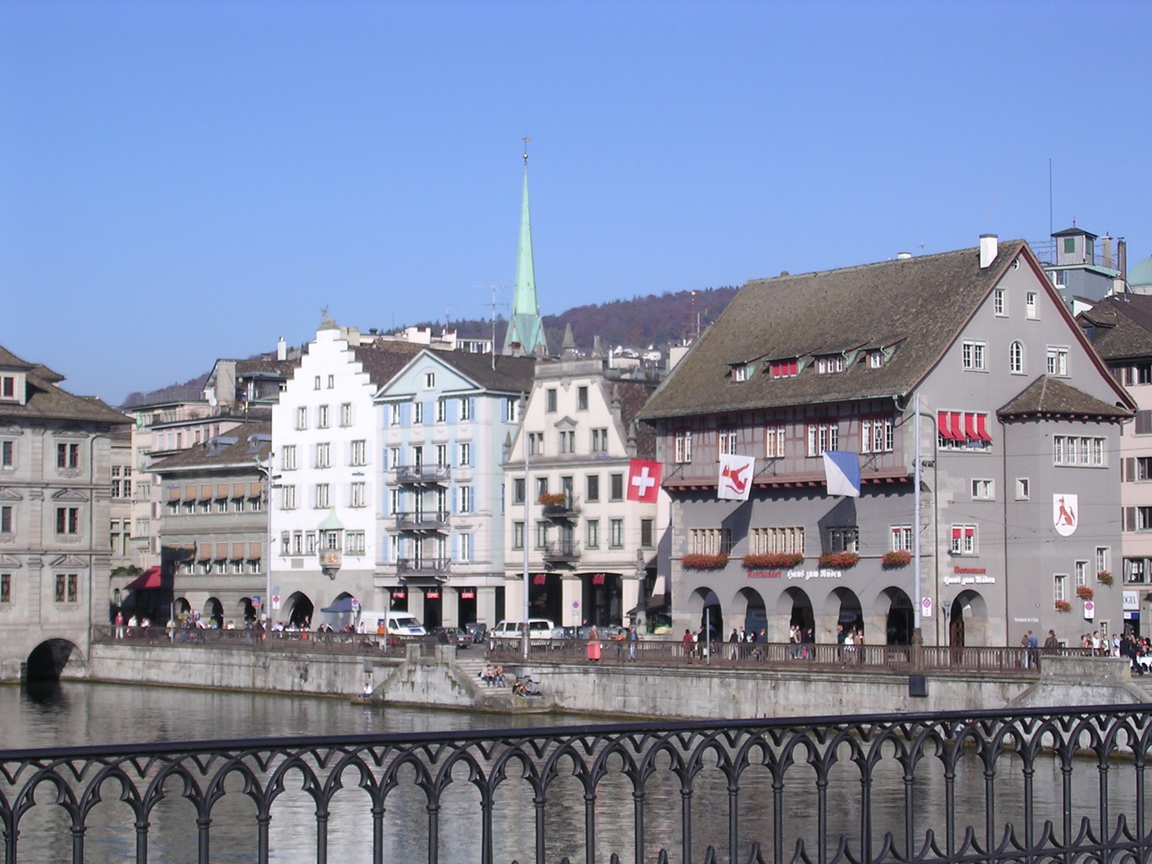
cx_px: 576
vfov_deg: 18.2
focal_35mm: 81
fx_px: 2695
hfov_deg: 24.1
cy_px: 432
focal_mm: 12.3
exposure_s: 1/656
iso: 100
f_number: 4
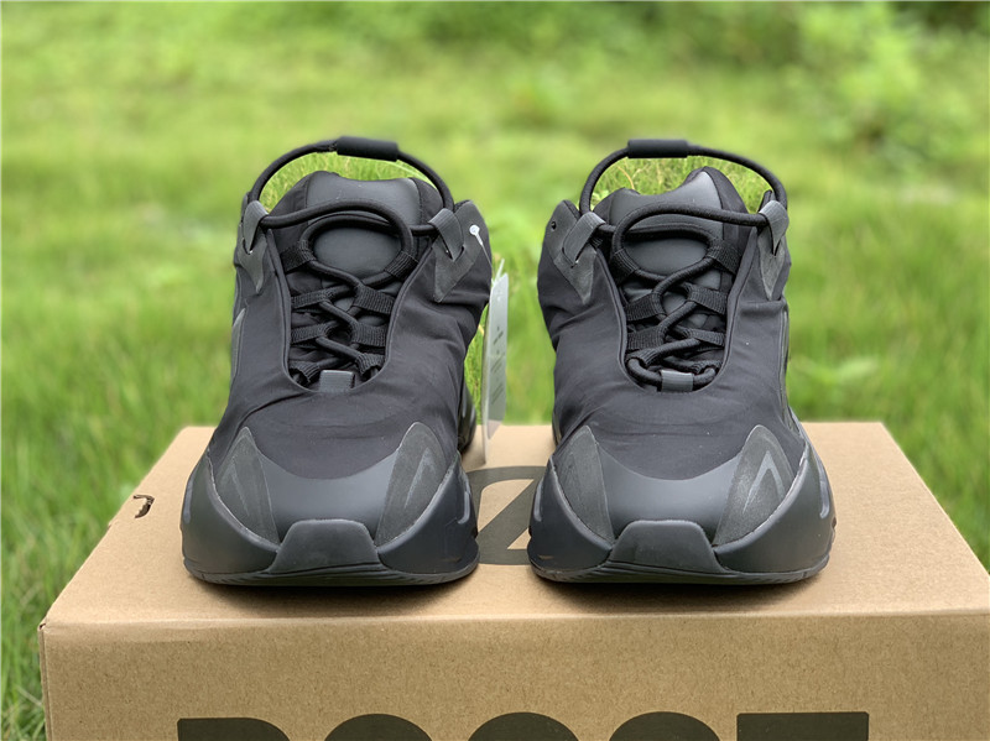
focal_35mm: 52
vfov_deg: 28.0
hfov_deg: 36.8
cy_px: 370
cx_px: 495
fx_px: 1486
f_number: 2.4
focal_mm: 6
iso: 16
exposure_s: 1/191
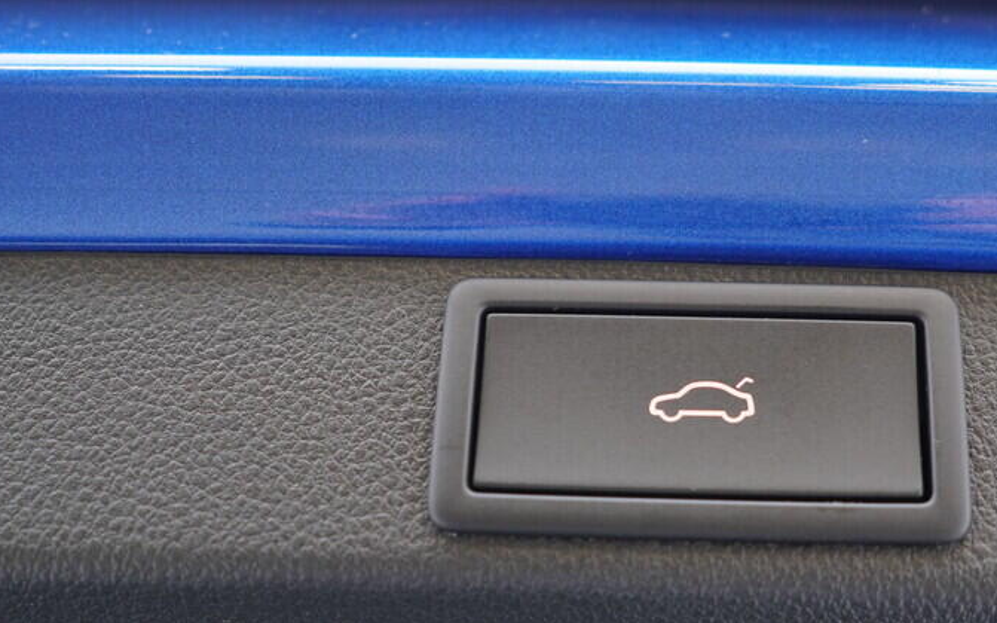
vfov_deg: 23.0
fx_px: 1521
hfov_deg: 36.0
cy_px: 411
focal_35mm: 56
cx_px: 651
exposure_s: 1/40
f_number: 2.8
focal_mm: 24
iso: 320
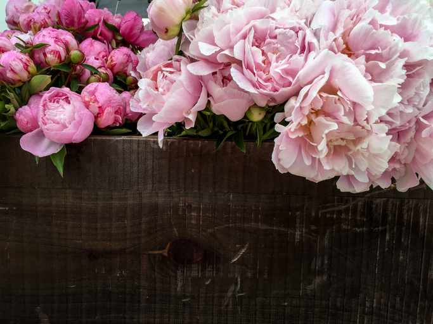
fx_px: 363
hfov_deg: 61.7
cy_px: 162
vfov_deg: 48.2
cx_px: 216
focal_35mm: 29
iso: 32
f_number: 2.2
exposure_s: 1/350
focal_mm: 4.15
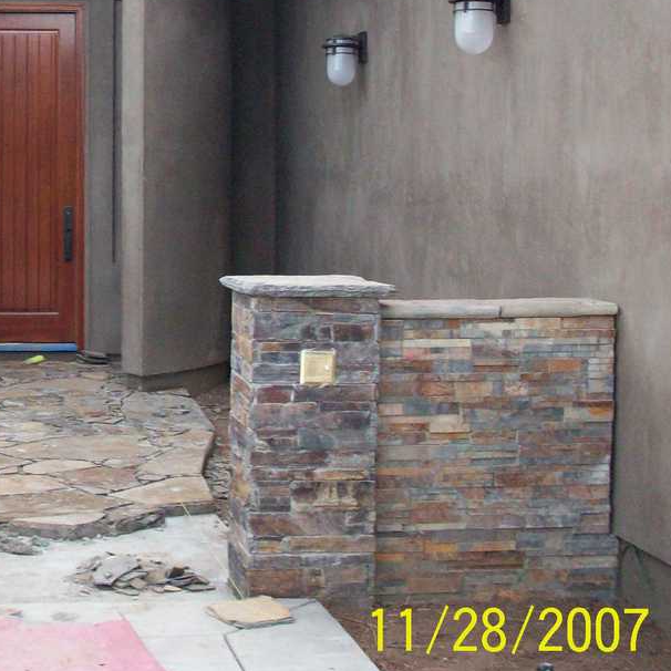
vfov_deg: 23.8
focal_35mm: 72
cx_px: 17
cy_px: 184
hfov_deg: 23.1
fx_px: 1579
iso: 200
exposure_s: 1/132
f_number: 2.8
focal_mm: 6.2
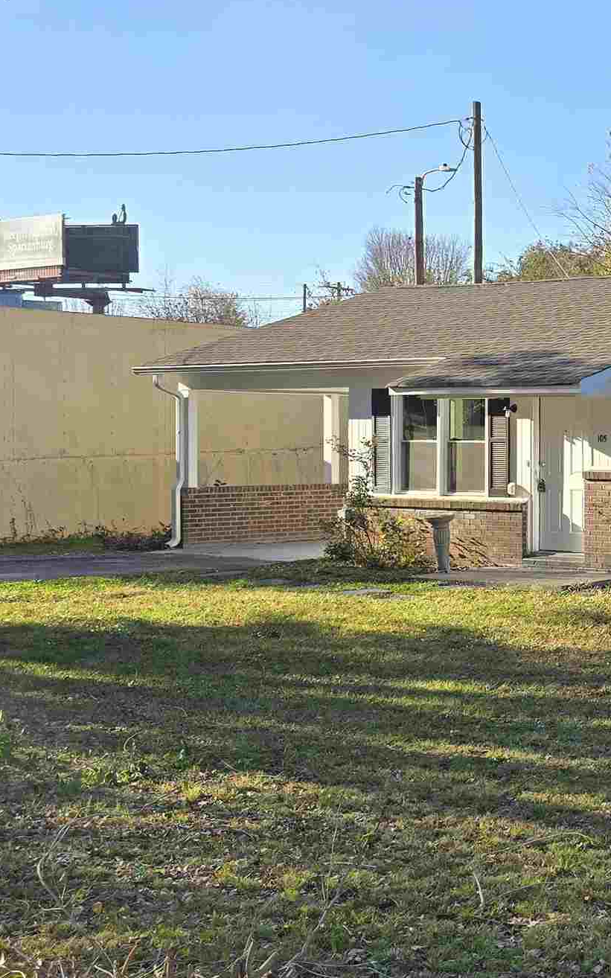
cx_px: 998
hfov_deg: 19.0
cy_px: 460
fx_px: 1519
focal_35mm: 57
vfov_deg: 35.7
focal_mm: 6.3
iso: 12
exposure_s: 1/399
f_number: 1.7
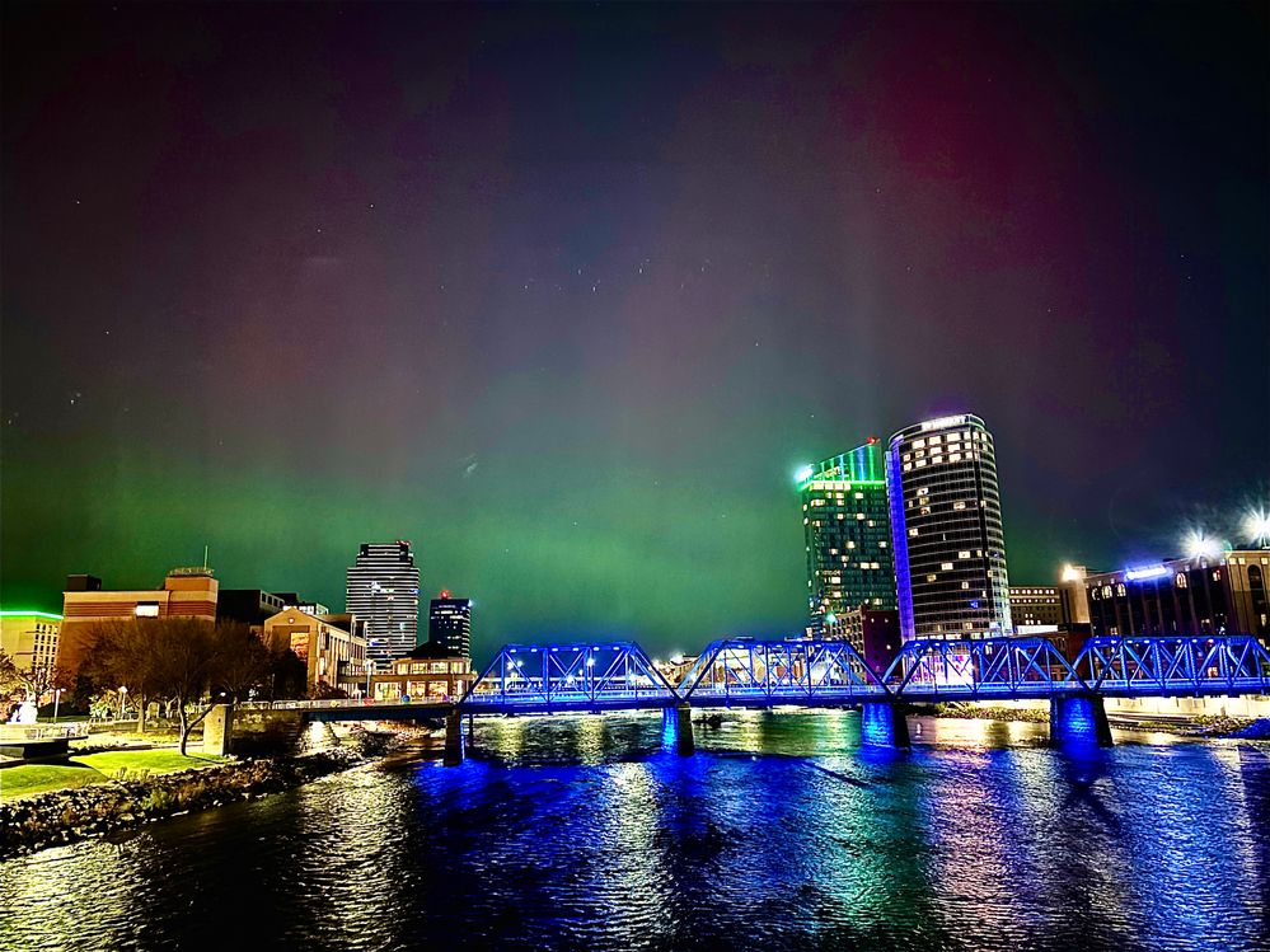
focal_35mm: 26
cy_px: 476
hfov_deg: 67.3
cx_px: 635
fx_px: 954
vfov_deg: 53.1
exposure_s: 1/5
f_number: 1.6
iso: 1600
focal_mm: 5.96
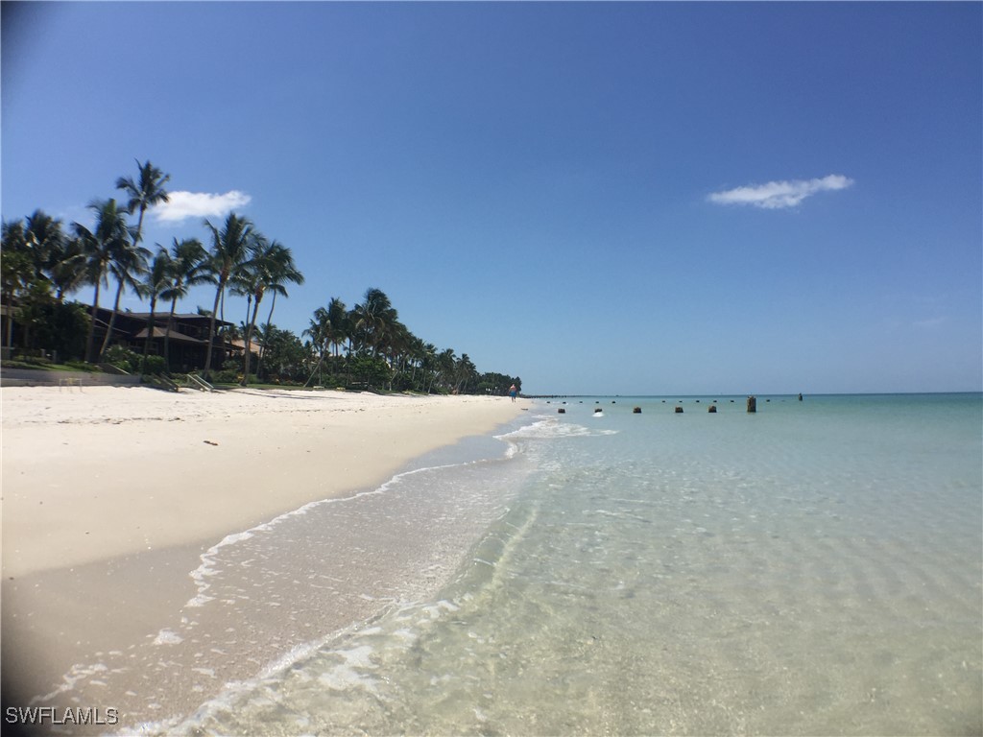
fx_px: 824
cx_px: 492
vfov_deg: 48.2
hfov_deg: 61.7
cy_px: 368
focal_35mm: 29
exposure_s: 1/3597
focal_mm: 4.15
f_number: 2.2
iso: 32
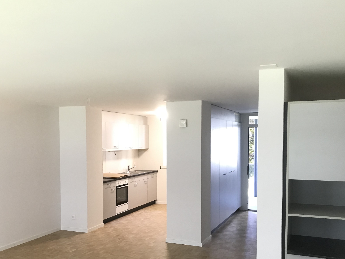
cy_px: 162
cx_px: 154
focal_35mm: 36
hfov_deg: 51.3
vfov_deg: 39.4
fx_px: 359
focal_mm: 3.99
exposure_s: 1/17
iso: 50
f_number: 1.8
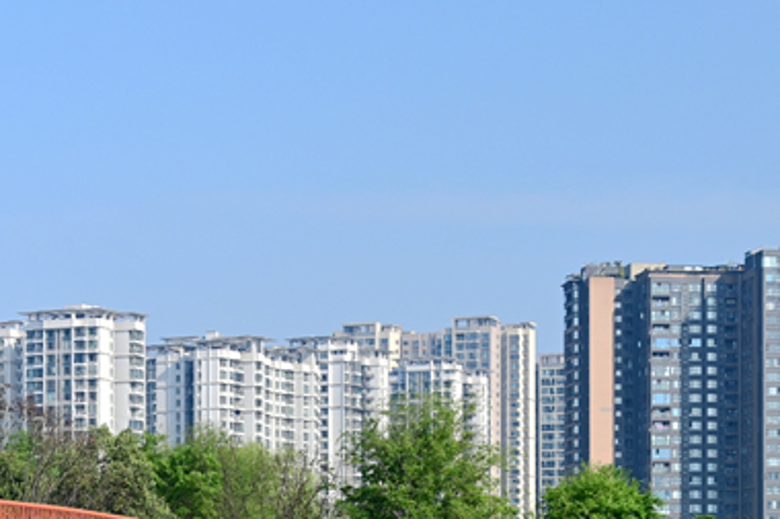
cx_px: 170
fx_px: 2599
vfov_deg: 11.2
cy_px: 636
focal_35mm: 120
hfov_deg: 17.0
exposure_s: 1/160
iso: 110
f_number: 8
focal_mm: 38
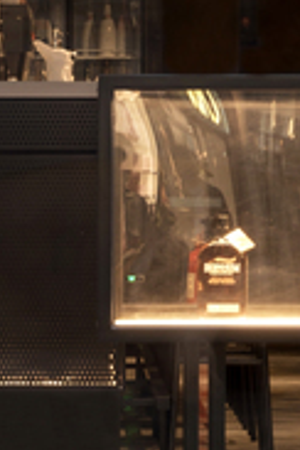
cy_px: -152
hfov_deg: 4.8
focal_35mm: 289
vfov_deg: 7.1
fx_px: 3612
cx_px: 48
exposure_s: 2.5
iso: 80
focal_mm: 53
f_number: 10
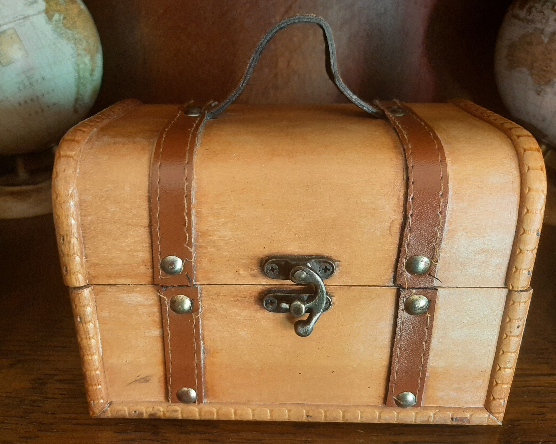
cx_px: 263
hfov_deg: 58.7
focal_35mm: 30
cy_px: 222
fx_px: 494
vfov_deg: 48.5
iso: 160
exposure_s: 1/50
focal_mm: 3.93
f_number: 1.7
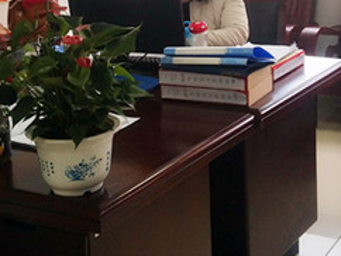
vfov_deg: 19.6
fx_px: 720
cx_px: 220
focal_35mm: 73
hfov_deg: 26.5
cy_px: -1
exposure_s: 1/50
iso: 125
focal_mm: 3.88
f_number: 2
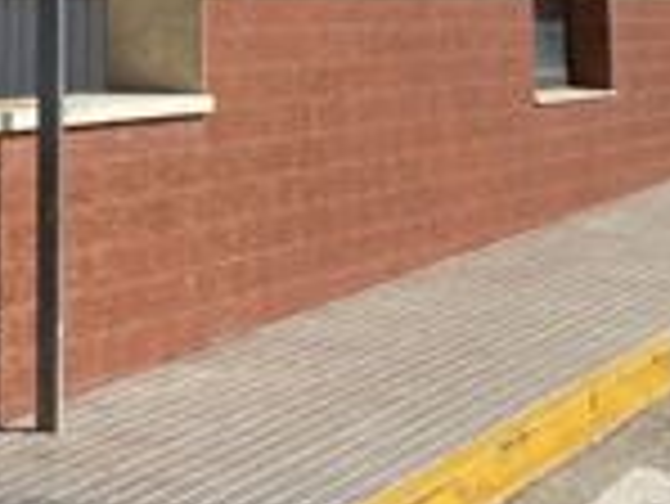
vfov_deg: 11.3
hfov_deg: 15.9
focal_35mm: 123
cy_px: -382
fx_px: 2383
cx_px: 115
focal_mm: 4.25
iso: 32
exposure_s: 1/4274
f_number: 1.8
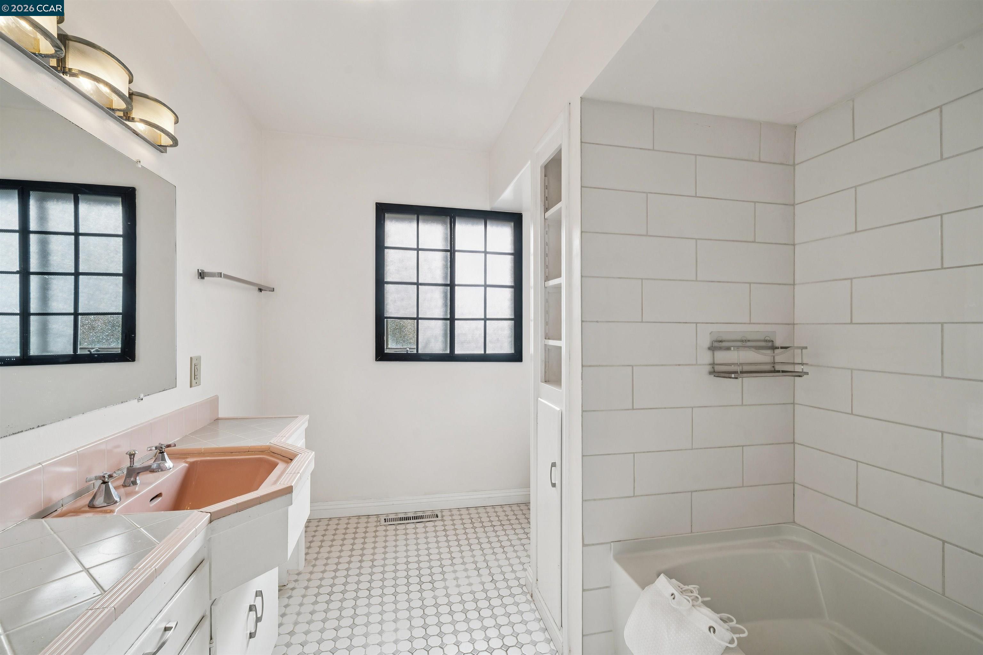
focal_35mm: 14
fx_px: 382
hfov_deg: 104.3
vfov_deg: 81.2
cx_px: 492
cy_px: 328
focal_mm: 14
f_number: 9
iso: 100
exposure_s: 1/50
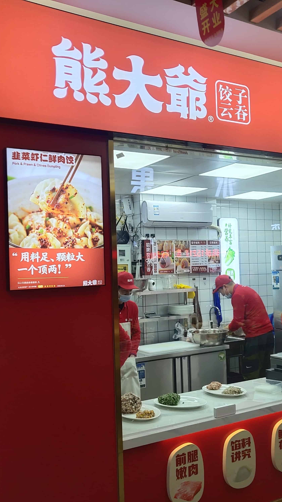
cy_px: 253
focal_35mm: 44
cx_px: 201
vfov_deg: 46.4
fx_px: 585
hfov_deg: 26.9
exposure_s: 1/100
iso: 92
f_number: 1.8
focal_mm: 4.35
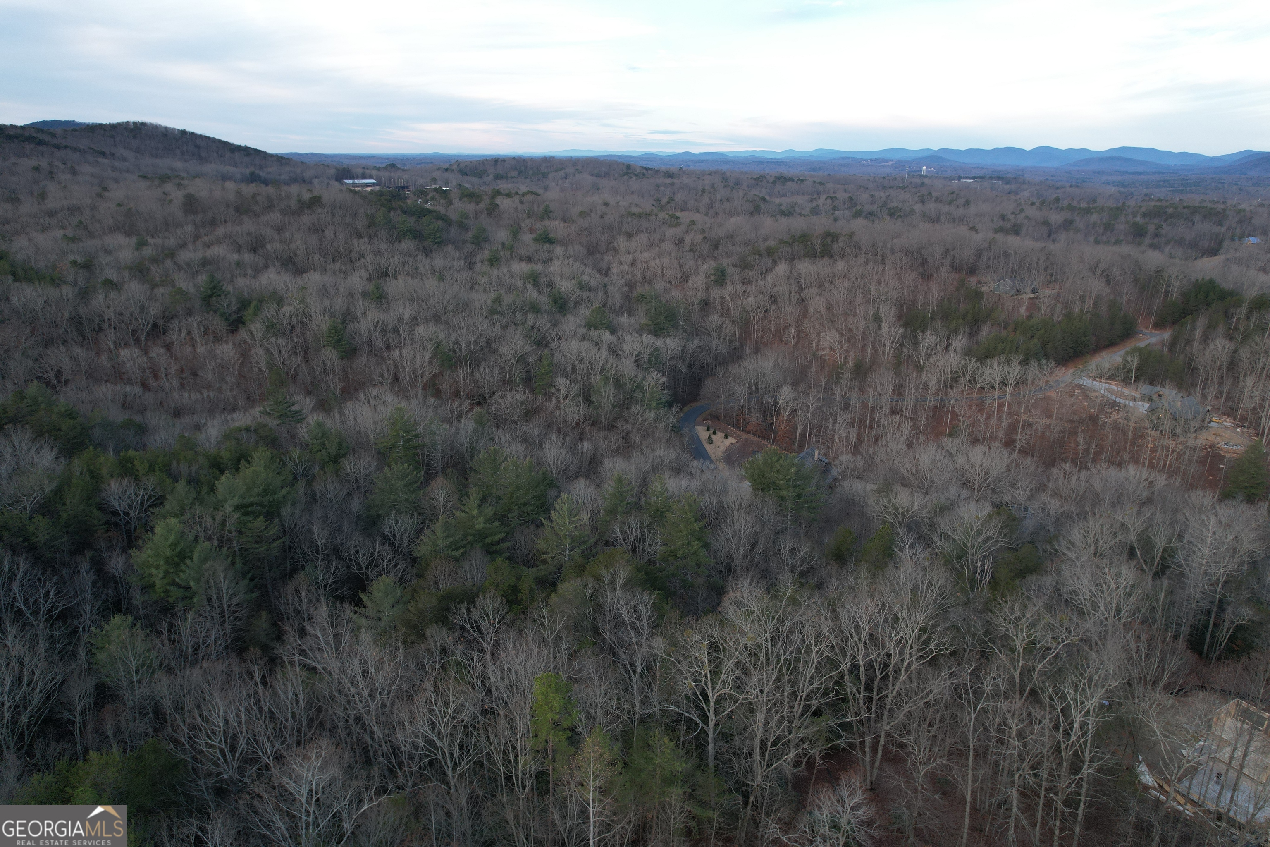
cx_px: 635
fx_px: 776
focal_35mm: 22
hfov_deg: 78.6
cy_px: 424
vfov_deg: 57.2
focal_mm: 8.38
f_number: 2.8
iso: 100
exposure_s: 1/125
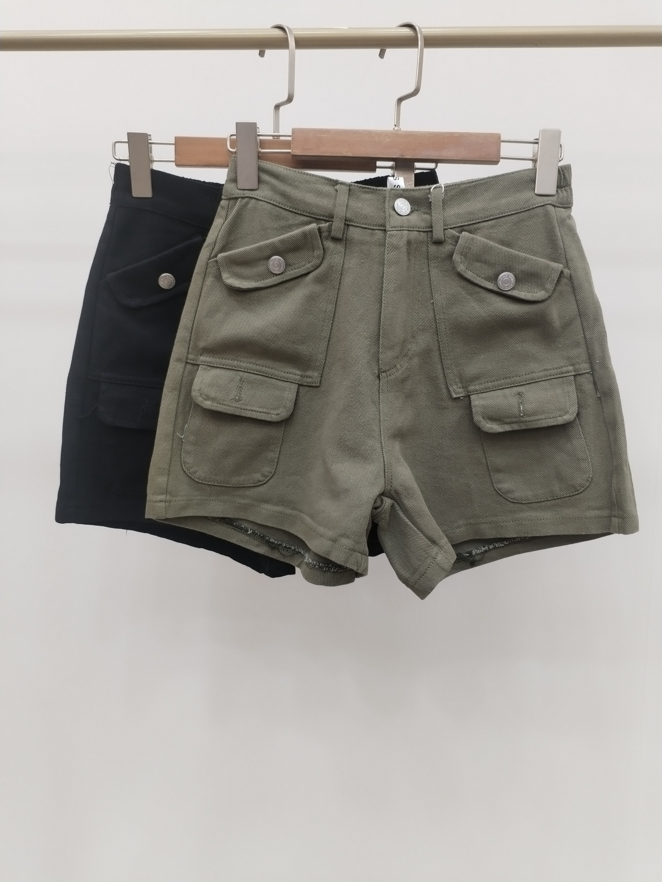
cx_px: 331
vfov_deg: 61.7
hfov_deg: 48.2
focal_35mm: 29
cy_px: 441
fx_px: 739
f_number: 1.8
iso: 212
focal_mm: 4.75
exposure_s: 1/60
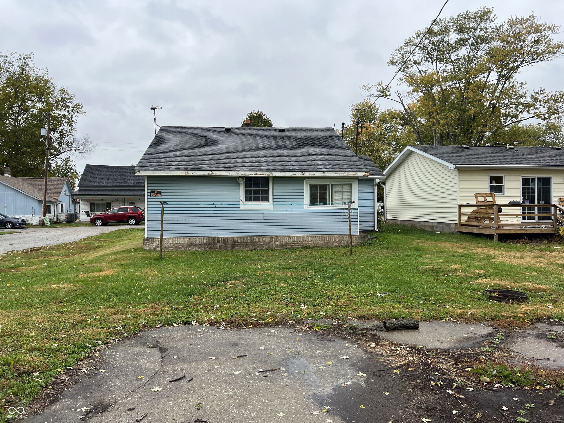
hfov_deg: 67.3
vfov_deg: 53.1
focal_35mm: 26
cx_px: 282
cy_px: 212
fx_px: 424
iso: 50
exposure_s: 1/1048
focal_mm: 5.7
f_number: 1.5
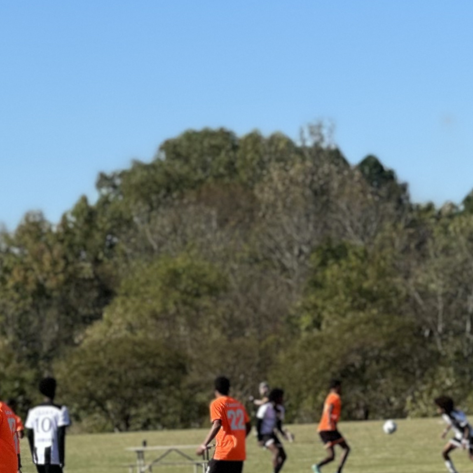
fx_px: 3695
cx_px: 128
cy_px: 500
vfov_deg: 7.3
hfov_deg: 7.3
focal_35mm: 239
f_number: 2.8
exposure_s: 1/686
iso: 32
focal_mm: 9
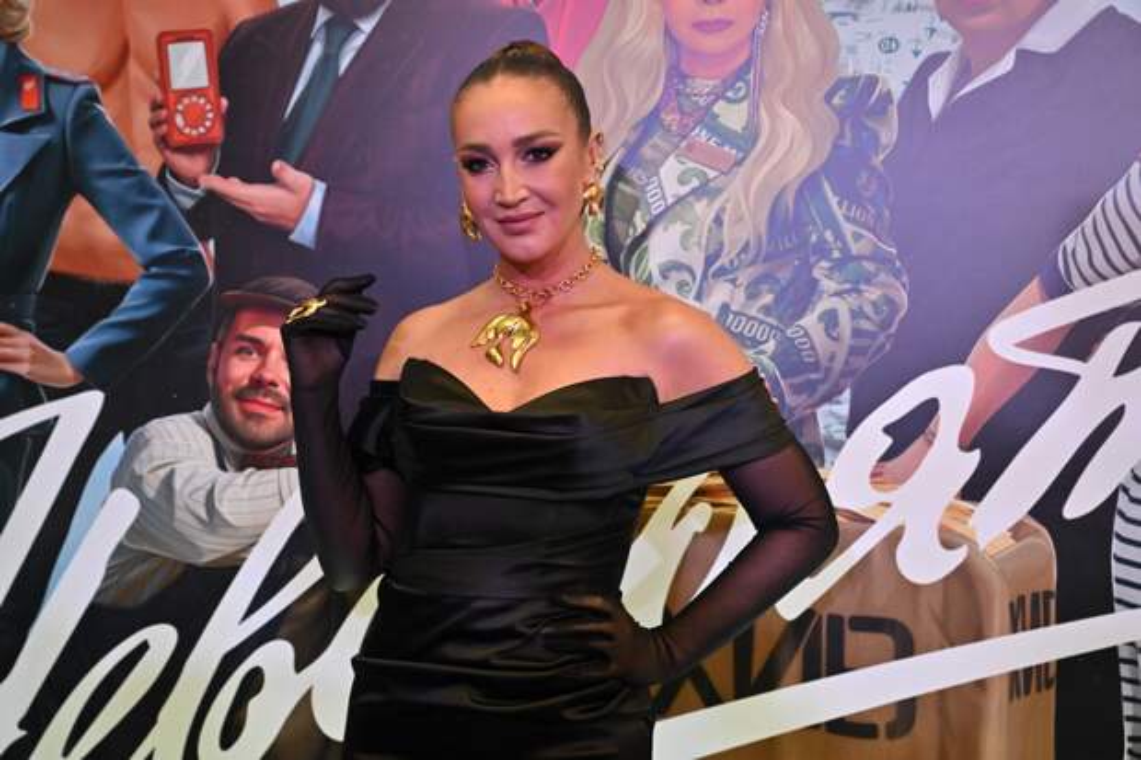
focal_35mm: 42
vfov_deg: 31.9
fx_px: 1331
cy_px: 380
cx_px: 570
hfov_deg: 46.4
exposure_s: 1/320
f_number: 4
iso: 2000
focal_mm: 42
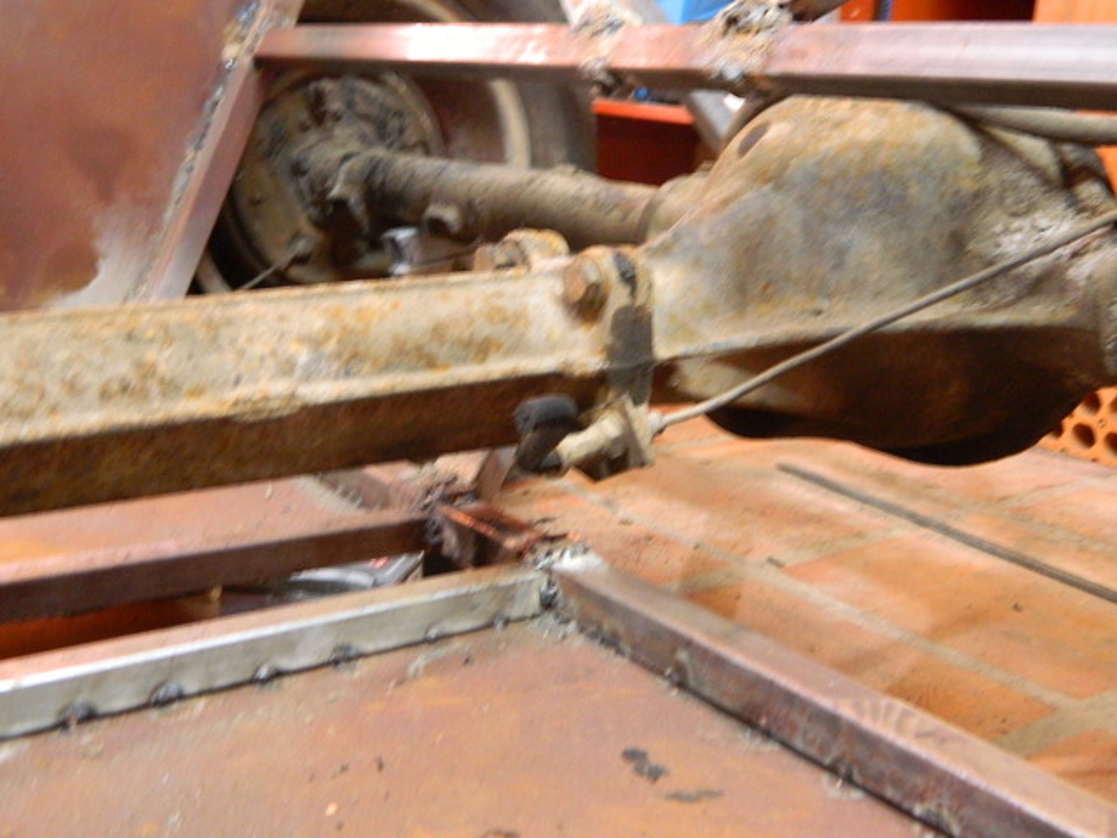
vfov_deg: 35.1
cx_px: 558
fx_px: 1323
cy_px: 419
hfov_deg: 45.8
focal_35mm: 41
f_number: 3.5
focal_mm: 7.3
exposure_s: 1/2
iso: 400
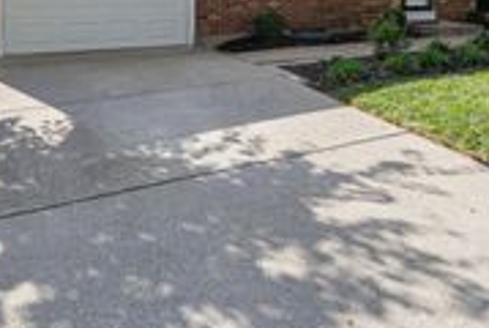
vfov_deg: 31.5
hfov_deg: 48.2
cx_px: 344
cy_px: -7
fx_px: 531
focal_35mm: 39
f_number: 8
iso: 250
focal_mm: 14
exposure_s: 1/500
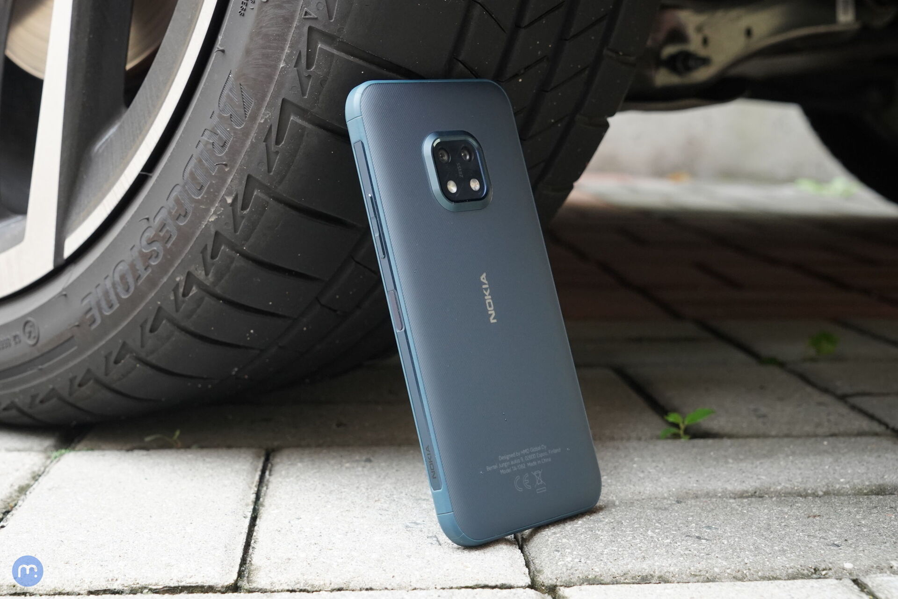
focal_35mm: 44
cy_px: 300
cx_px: 449
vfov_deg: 30.5
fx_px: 1097
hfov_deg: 44.5
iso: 2000
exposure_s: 1/125
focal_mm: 44
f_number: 8
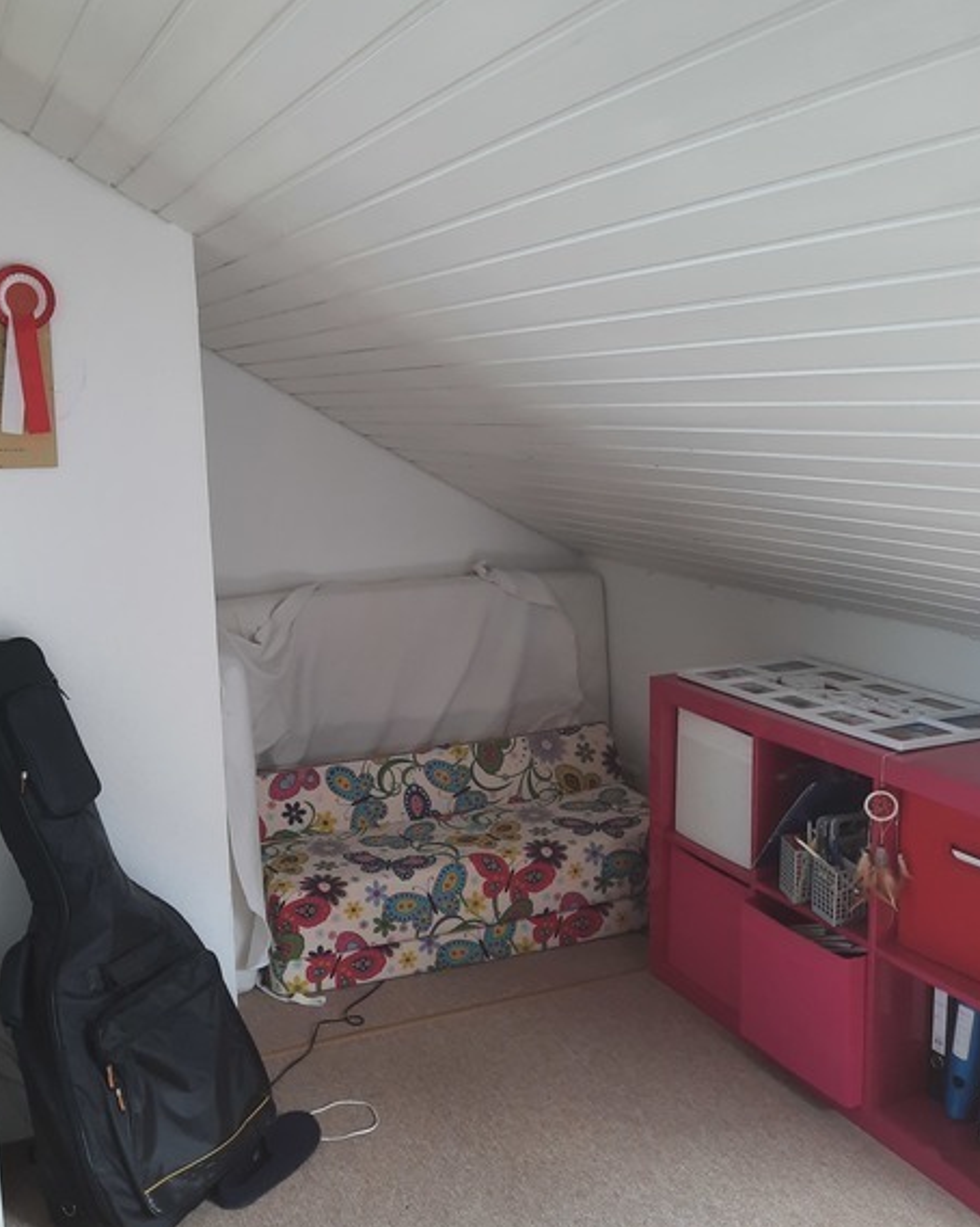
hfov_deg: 44.1
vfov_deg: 54.2
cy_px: 601
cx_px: 365
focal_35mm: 33
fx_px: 1197
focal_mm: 4.6
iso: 125
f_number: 2
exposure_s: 1/50
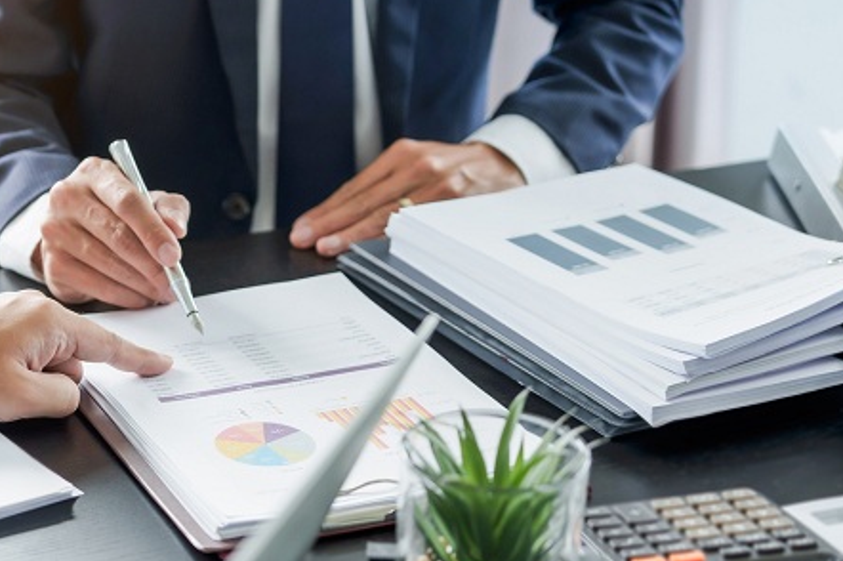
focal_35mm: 102
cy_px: 407
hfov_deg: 20.0
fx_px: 2377
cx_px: 207
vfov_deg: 13.4
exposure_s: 1/250
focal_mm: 51.3
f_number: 2.8
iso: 200
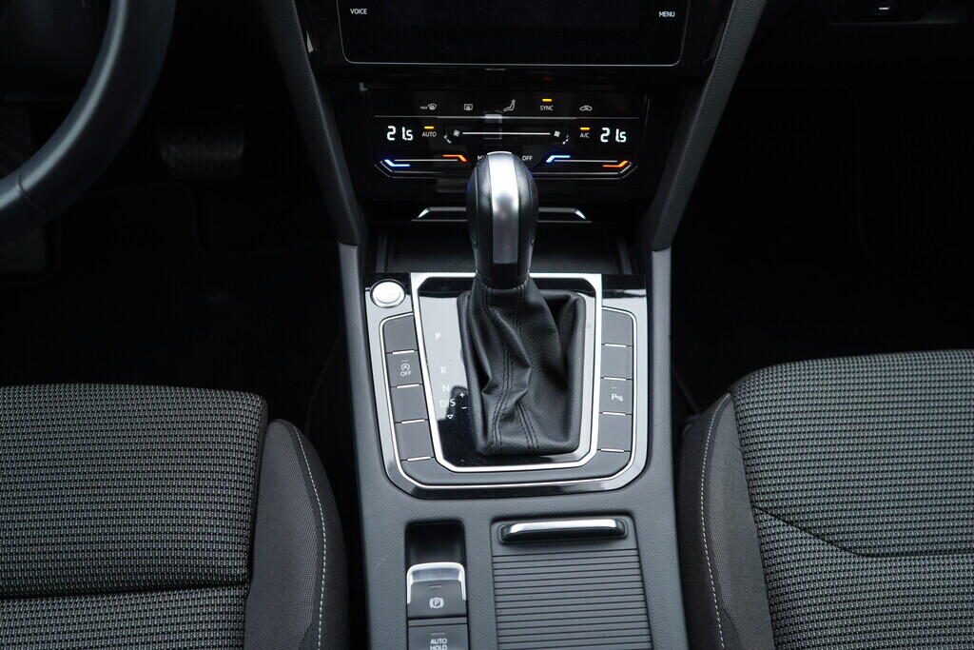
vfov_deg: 36.9
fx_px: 974
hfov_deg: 53.1
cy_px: 325
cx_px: 487
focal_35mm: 36
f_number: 2.8
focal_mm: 24
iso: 200
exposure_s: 1/40
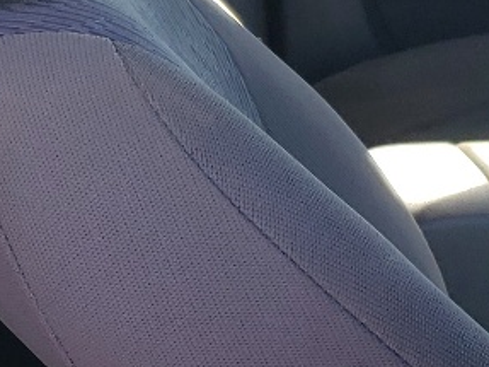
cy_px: 253
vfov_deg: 10.2
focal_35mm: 145
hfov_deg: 13.5
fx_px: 2047
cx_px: 22
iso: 50
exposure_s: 1/526
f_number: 1.5
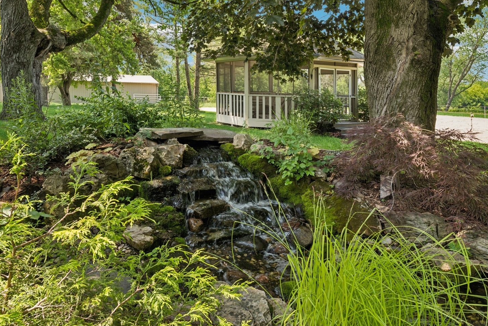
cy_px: 164
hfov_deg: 67.4
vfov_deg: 47.9
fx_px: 366
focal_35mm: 27
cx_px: 234
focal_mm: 24
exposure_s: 1/45
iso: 200
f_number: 9.5
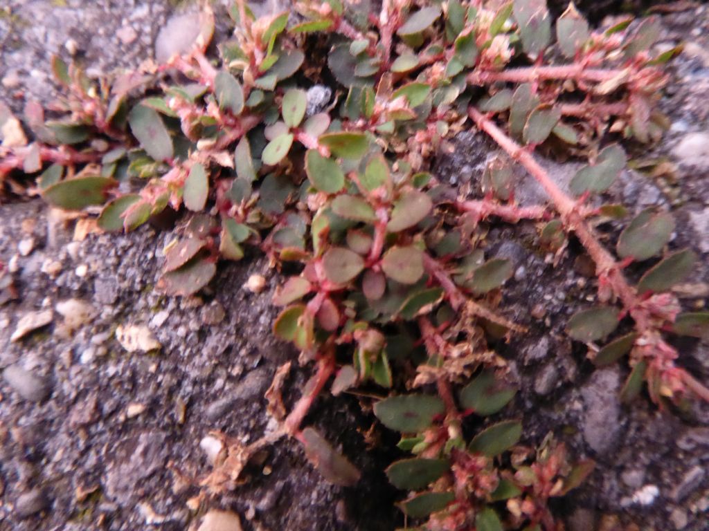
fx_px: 512
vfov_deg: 54.9
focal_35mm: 25
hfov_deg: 69.4
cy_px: 266
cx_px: 354
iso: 1000
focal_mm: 4.3
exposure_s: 1/8
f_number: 3.3
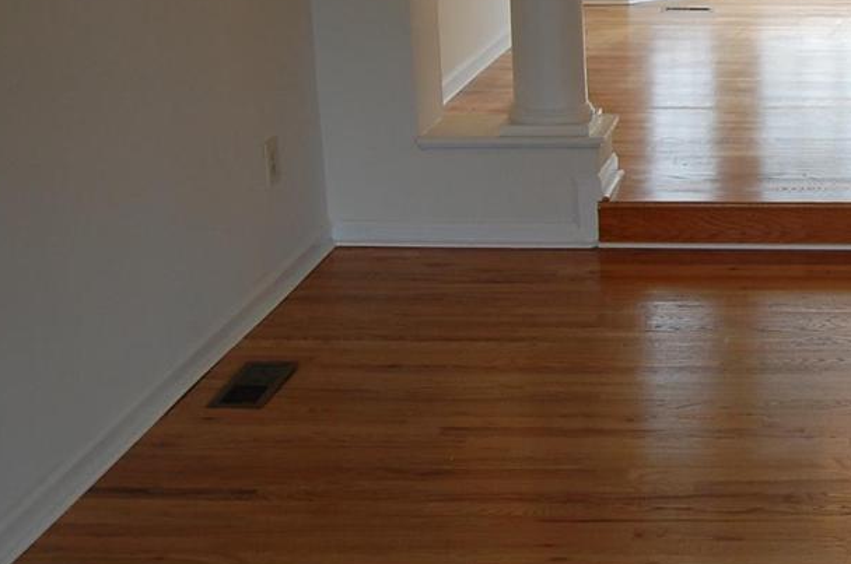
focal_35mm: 64
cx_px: 925
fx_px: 1510
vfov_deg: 21.1
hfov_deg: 28.7
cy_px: 177
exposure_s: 1/80
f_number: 4.5
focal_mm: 18
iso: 400
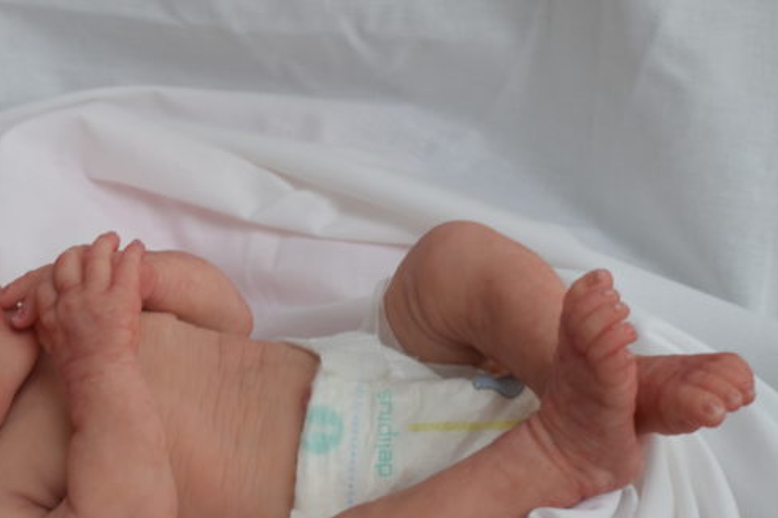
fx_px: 2116
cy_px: 258
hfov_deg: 20.7
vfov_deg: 13.9
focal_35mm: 98
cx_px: 205
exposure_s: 1/40
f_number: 5.6
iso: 100
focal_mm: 40
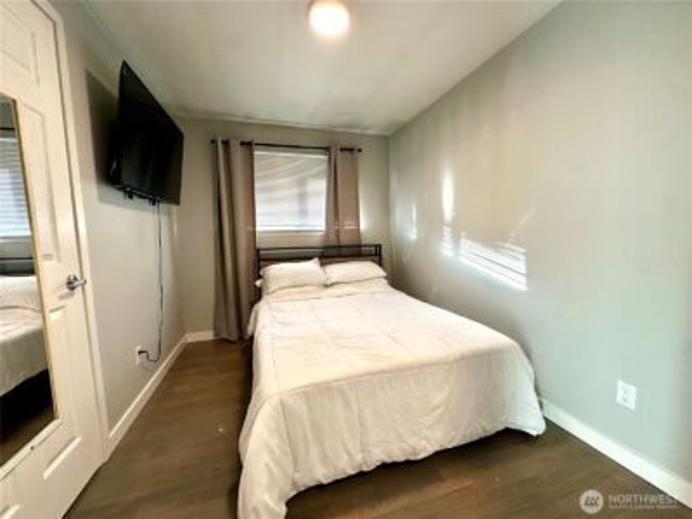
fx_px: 280
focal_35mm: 14
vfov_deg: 85.7
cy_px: 260
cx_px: 346
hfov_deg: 102.1
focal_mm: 2.22
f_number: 2.2
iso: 200
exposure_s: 1/120
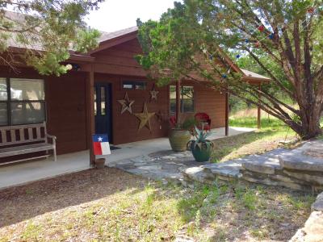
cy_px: 121
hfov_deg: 61.7
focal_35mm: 29
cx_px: 162
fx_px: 271
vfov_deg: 48.2
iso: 32
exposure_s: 1/460
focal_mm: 4.15
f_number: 2.2
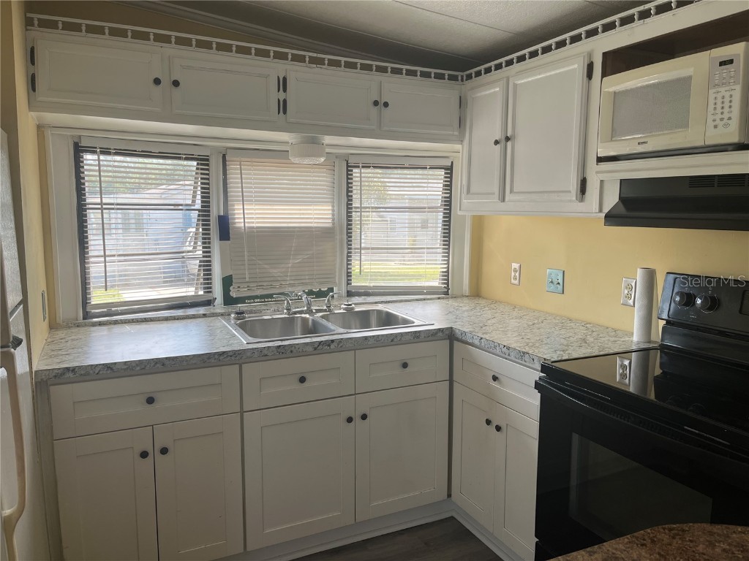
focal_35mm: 26
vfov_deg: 53.1
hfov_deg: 67.3
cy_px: 280
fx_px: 563
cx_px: 374
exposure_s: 1/226
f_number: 1.6
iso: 40
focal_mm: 5.1
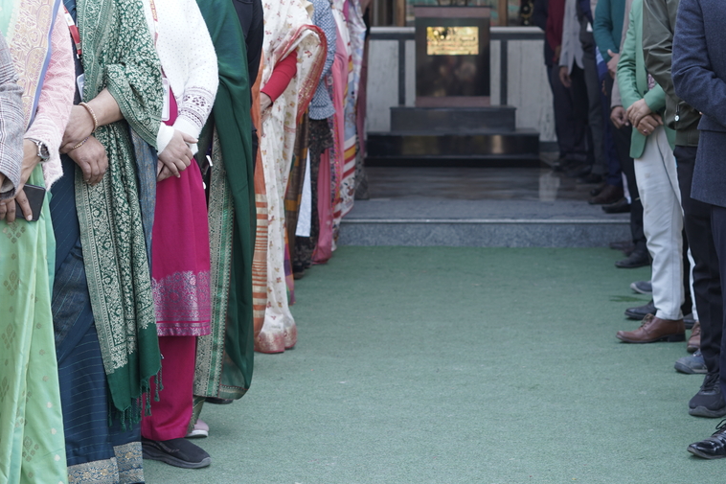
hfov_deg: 20.6
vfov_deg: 13.7
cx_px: 350
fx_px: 1996
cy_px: 43
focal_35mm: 99
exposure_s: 1/100
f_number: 3.5
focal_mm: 50
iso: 100
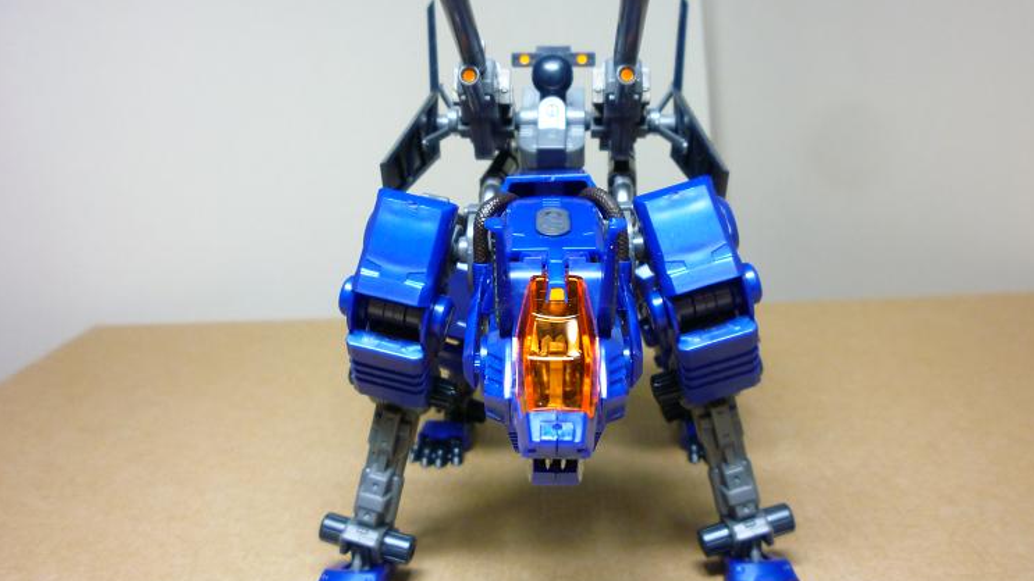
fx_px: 932
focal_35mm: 34
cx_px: 551
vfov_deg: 34.6
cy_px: 257
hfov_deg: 58.0
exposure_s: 1/30
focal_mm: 5.2
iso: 160
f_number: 3.3
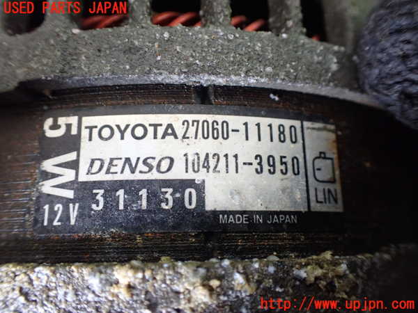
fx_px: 362
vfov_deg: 46.8
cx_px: 209
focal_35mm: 30
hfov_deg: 60.0
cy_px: 156
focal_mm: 5.4
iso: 800
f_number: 2.3
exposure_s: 1/60
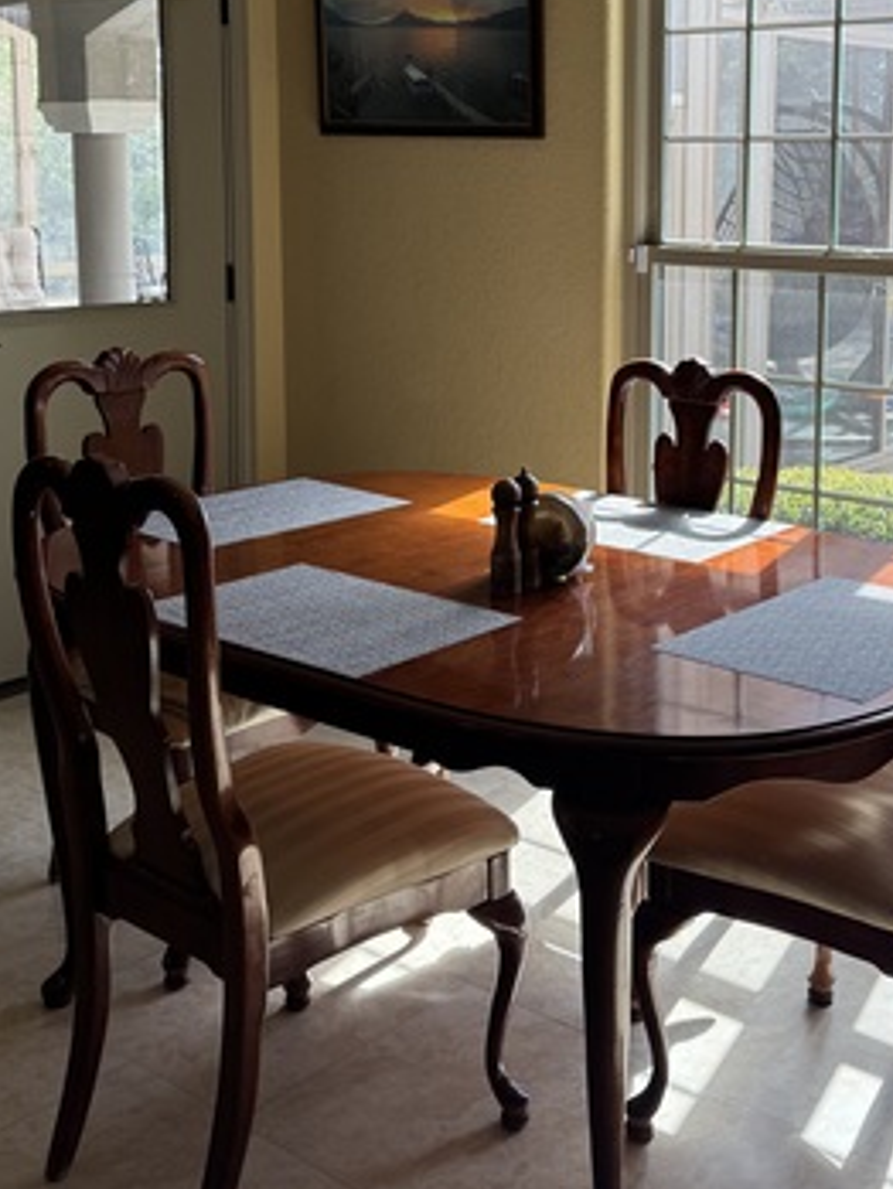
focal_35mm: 44
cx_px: 614
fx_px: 1513
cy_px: 354
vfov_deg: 42.1
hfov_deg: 32.5
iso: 80
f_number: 1.78
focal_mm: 6.76
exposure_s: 1/340
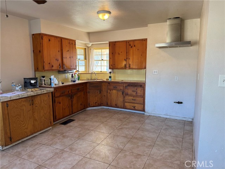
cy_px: 84
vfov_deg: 56.8
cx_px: 112
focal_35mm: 24
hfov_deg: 71.6
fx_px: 156
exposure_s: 1/120
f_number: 1.78
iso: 125
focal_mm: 6.76
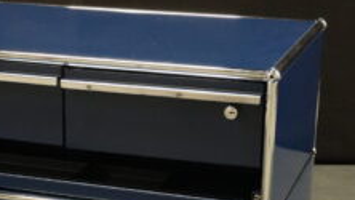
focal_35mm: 102
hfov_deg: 20.8
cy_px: 224
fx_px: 960
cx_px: 106
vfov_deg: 11.7
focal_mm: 36
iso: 12800
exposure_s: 1/40
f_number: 4
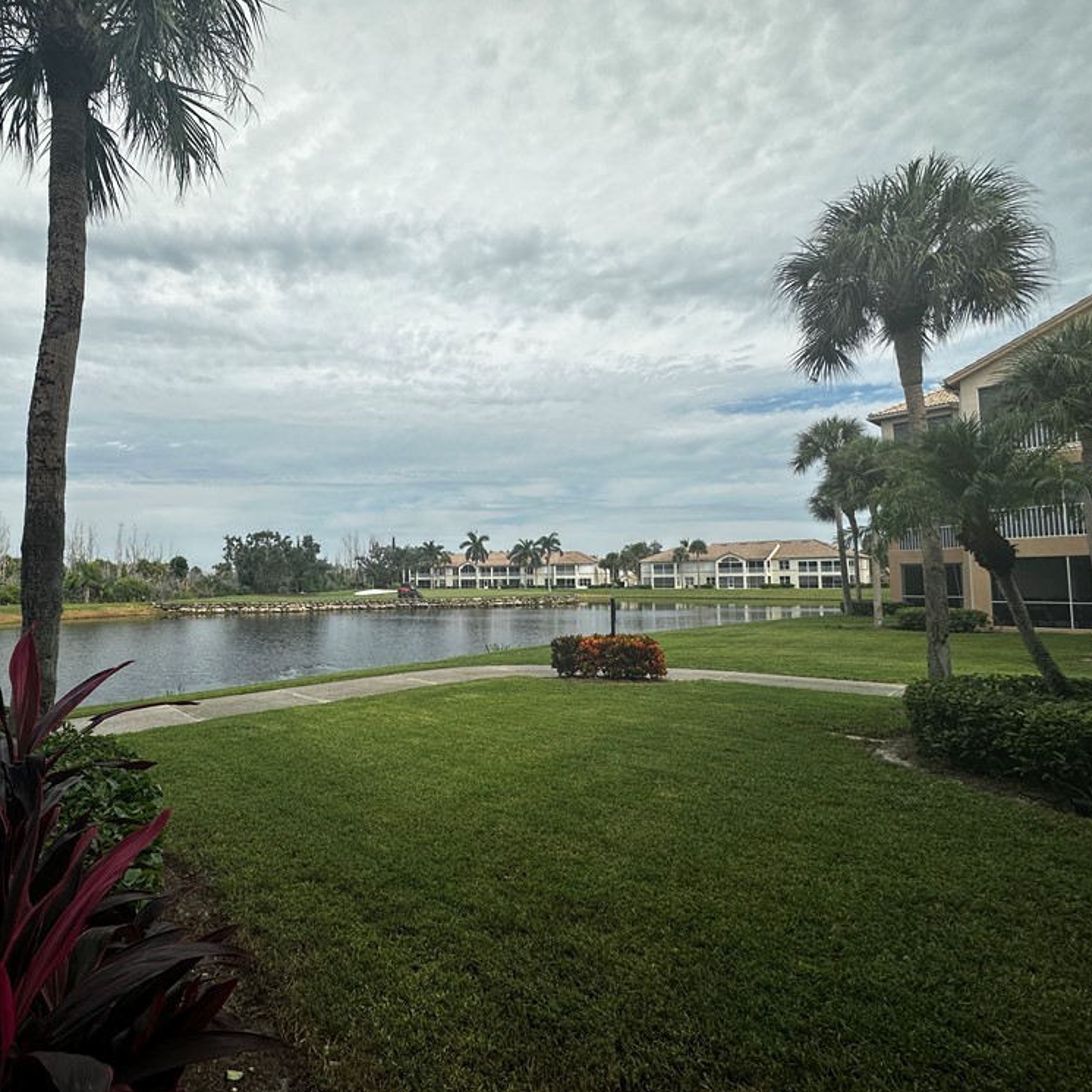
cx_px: 362
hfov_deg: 81.1
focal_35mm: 17
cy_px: 550
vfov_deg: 84.0
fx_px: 607
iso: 50
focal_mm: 2.22
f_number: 2.2
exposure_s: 1/3040
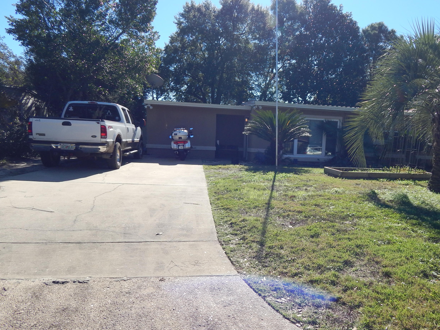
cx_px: 261
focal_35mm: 28
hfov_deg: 63.0
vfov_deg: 49.5
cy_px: 192
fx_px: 356
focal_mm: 4
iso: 125
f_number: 6
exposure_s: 1/400
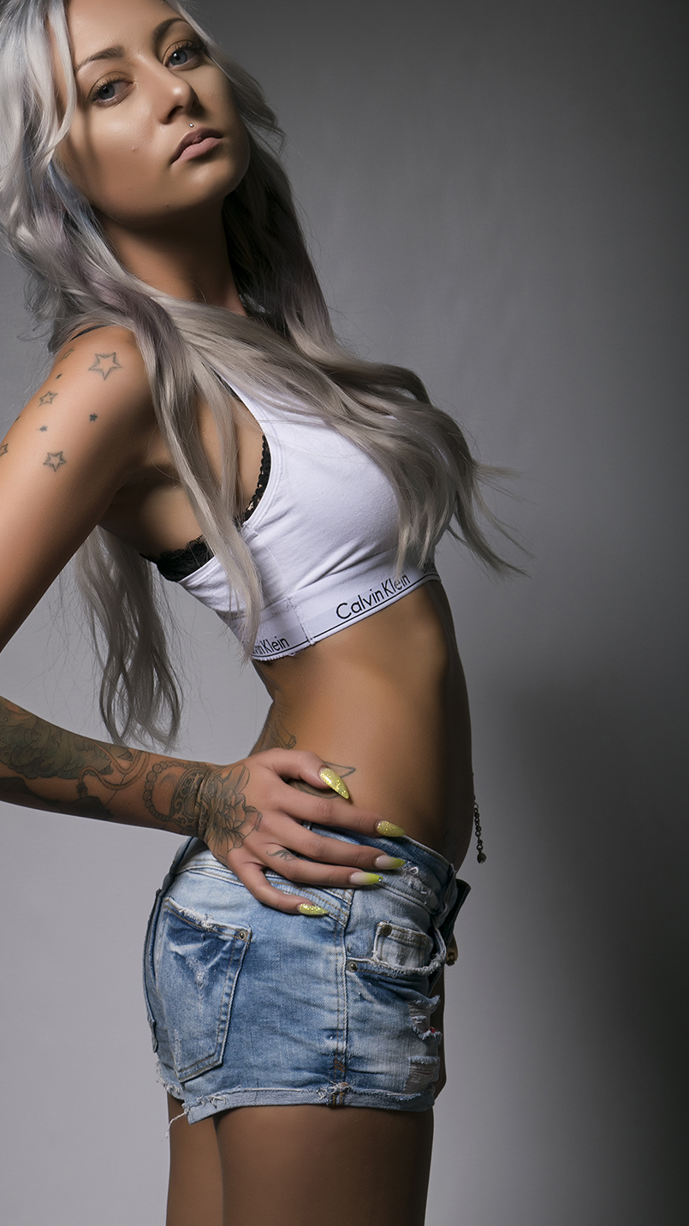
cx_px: 237
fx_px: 3138
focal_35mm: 97
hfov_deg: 12.5
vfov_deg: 22.1
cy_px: 598
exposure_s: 1/200
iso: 100
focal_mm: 55
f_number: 11
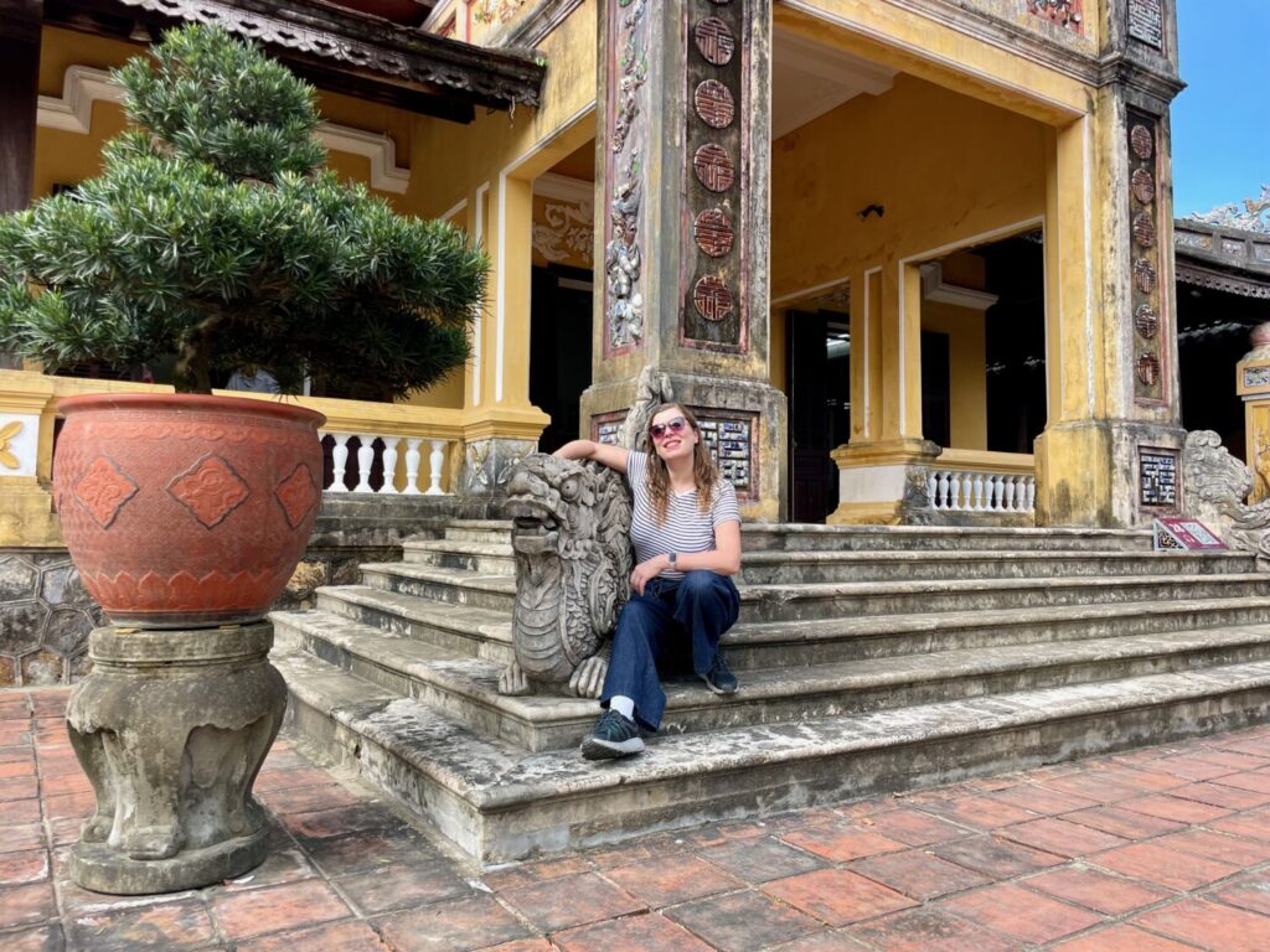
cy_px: 476
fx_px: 954
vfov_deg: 53.1
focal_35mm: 26
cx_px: 635
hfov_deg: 67.3
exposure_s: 1/849
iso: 32
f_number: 1.6
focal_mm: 4.2
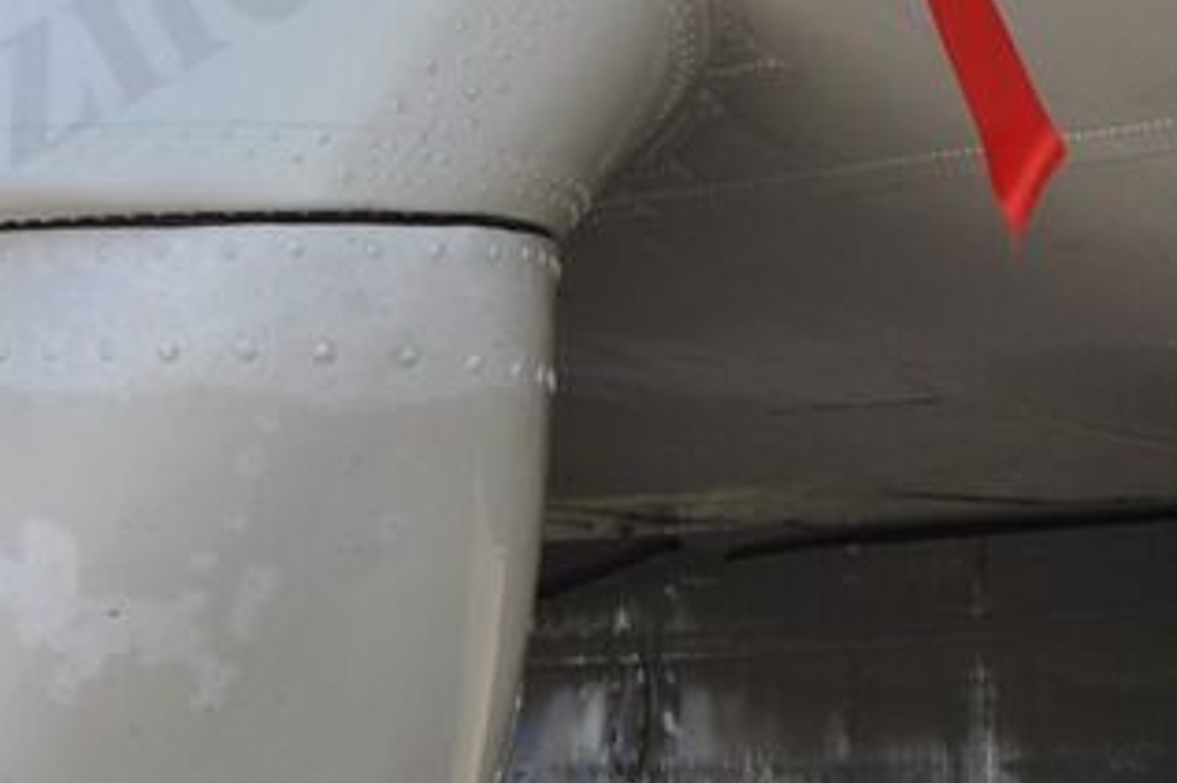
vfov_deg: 2.9
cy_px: 419
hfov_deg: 4.3
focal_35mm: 472
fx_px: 15423
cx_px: -613
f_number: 8
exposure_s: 1/400
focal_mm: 78
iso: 200
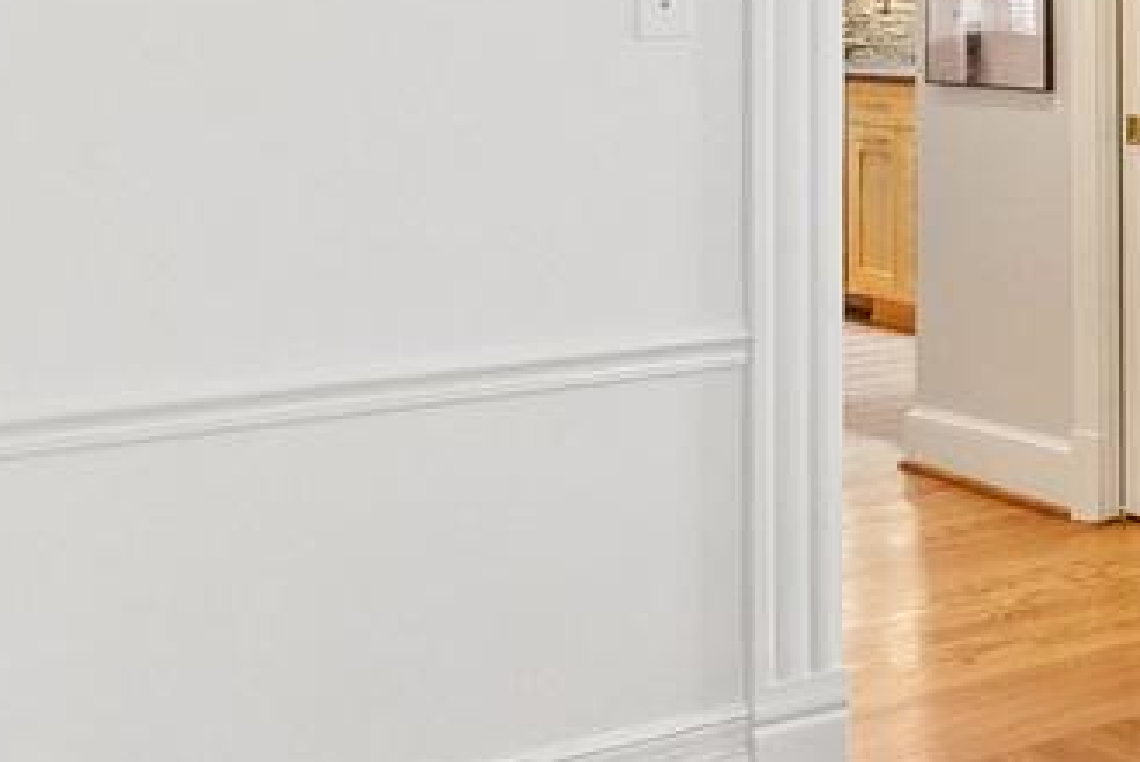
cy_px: 61
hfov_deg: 17.7
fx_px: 2219
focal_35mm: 70
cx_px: 2394
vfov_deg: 19.1
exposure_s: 1/125
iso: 1600
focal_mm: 16
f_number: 4
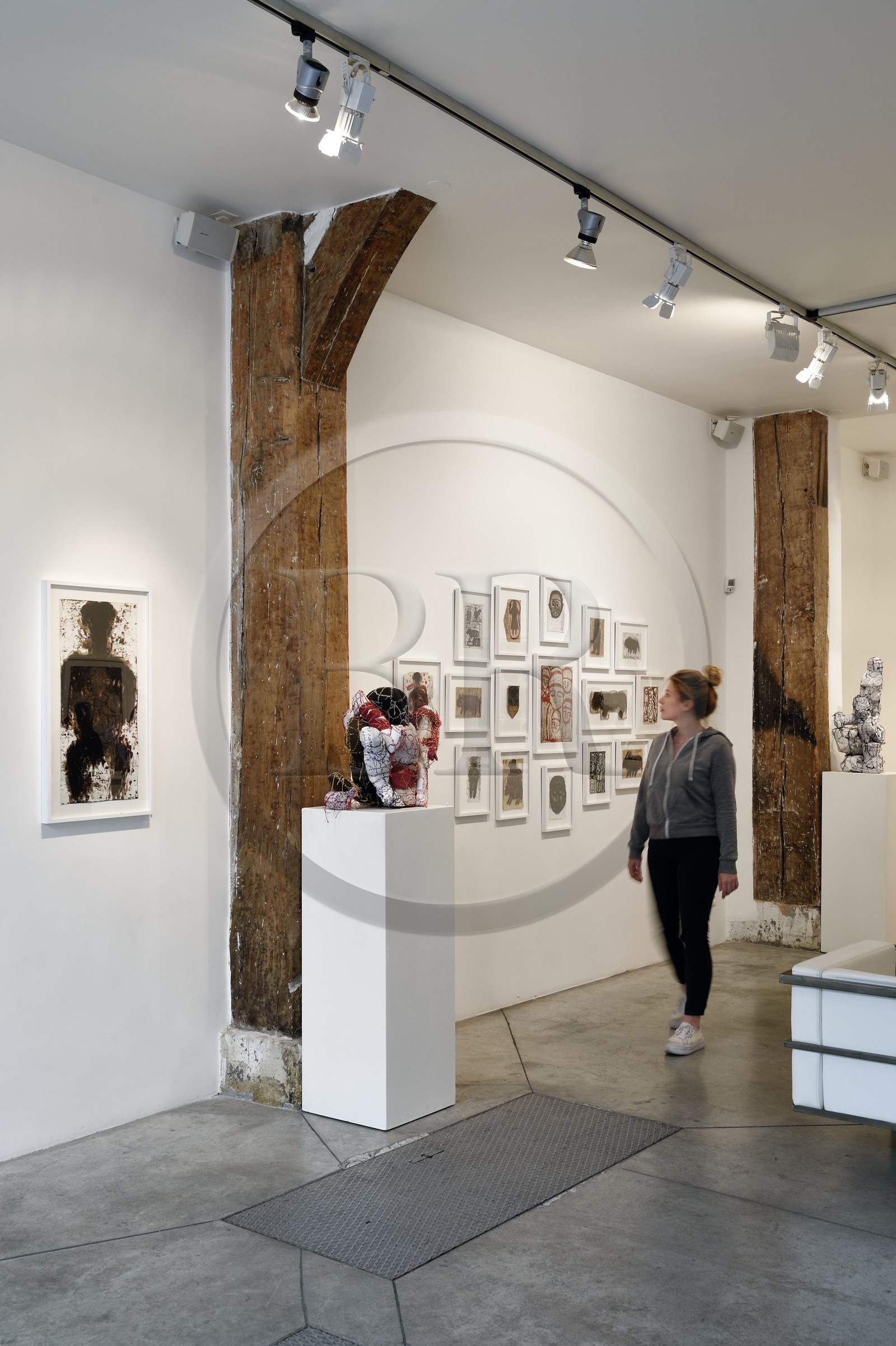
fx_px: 1420
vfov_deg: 50.7
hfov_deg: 35.0
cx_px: 448
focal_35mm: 38
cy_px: 673
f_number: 11
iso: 320
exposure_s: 1/8
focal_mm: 38
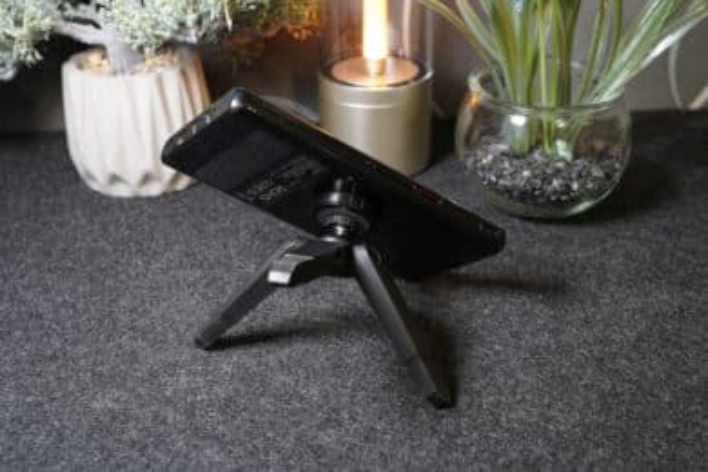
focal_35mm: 48
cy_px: 236
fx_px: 944
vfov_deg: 28.1
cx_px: 354
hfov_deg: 41.1
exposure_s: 1/40
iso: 3200
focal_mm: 48
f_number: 8
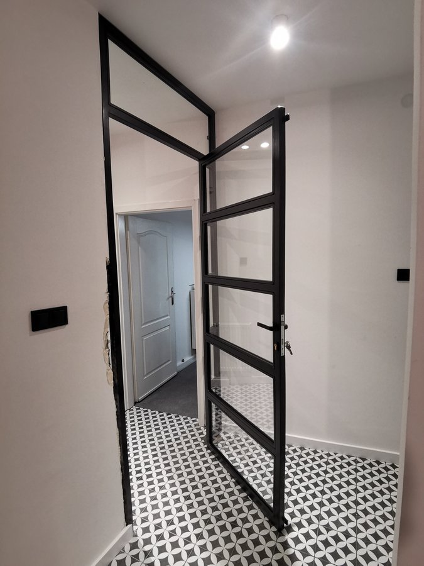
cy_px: 283
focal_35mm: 17
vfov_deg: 91.0
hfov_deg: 74.7
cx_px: 212
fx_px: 278
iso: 400
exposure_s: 1/50
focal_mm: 2.26
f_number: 2.2
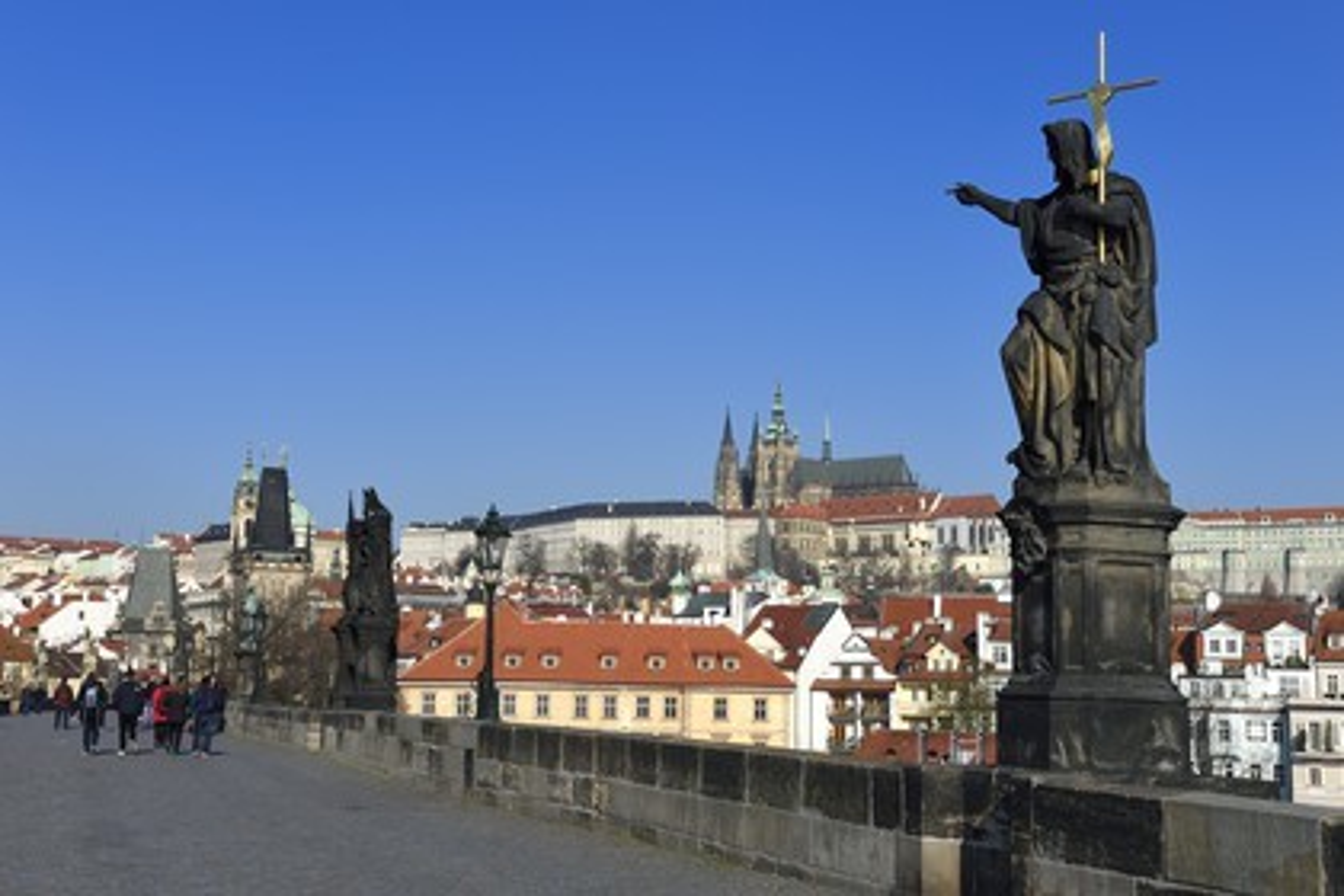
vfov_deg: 26.0
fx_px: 1941
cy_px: 448
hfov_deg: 38.2
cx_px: 672
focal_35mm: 52
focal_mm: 52
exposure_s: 1/400
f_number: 11
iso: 200
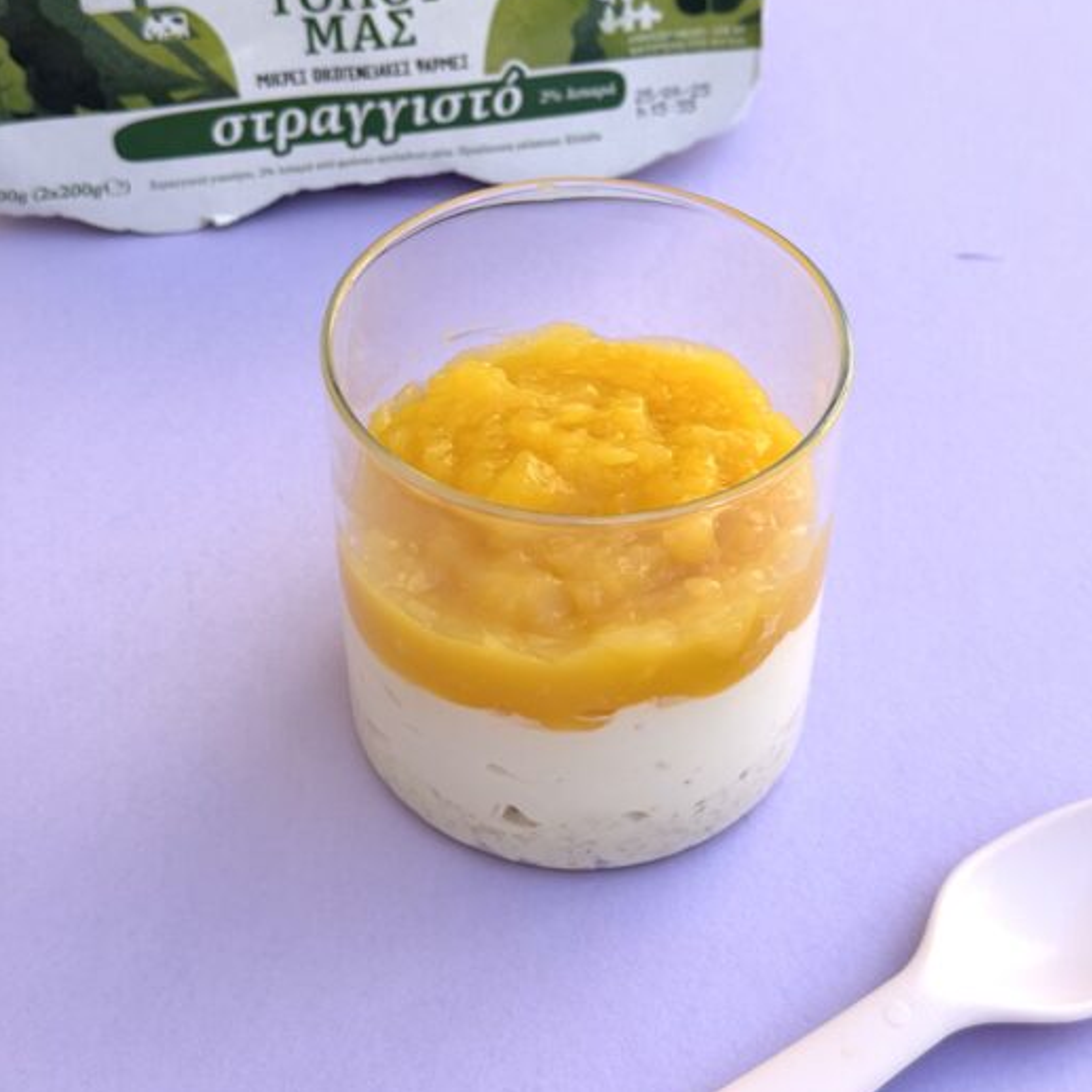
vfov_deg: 29.9
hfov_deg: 30.0
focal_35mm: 57
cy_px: 402
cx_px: 545
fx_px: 2034
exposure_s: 1/1263
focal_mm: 6.76
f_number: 1.78
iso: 64
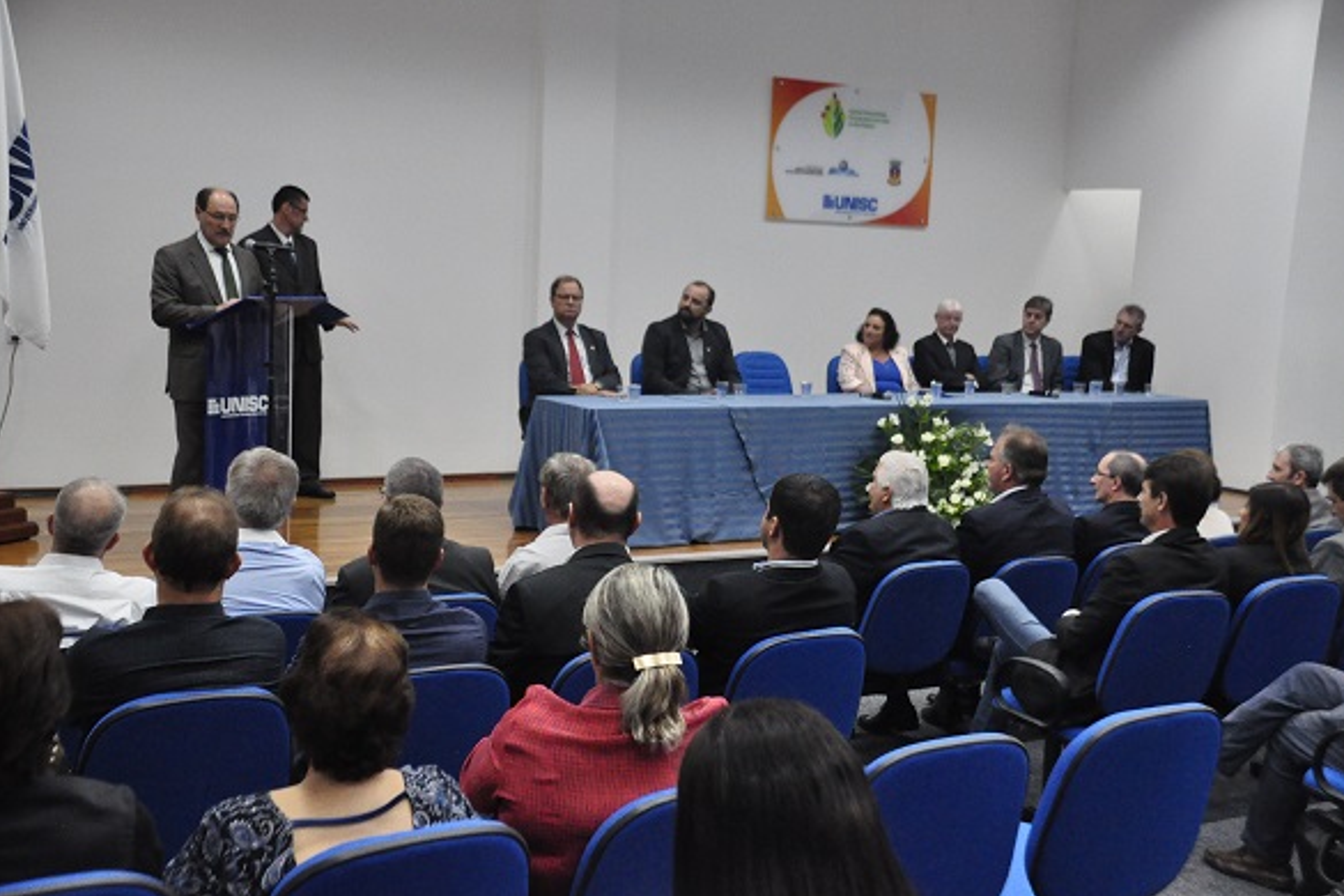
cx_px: 671
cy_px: 453
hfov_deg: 45.4
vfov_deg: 31.2
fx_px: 1605
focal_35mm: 43
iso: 3200
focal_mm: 28
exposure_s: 1/320
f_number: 4
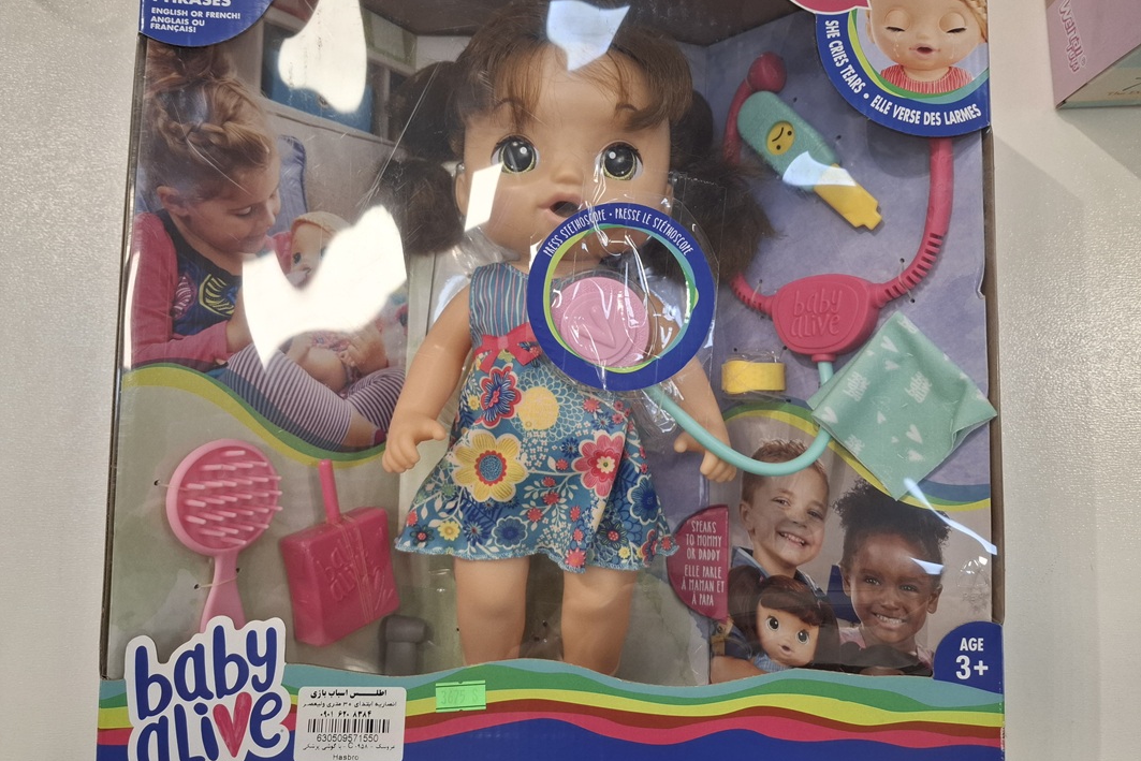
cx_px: 570
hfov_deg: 73.7
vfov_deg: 53.1
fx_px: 761
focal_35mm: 24
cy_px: 352
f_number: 1.8
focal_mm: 5.54
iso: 64
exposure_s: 1/100
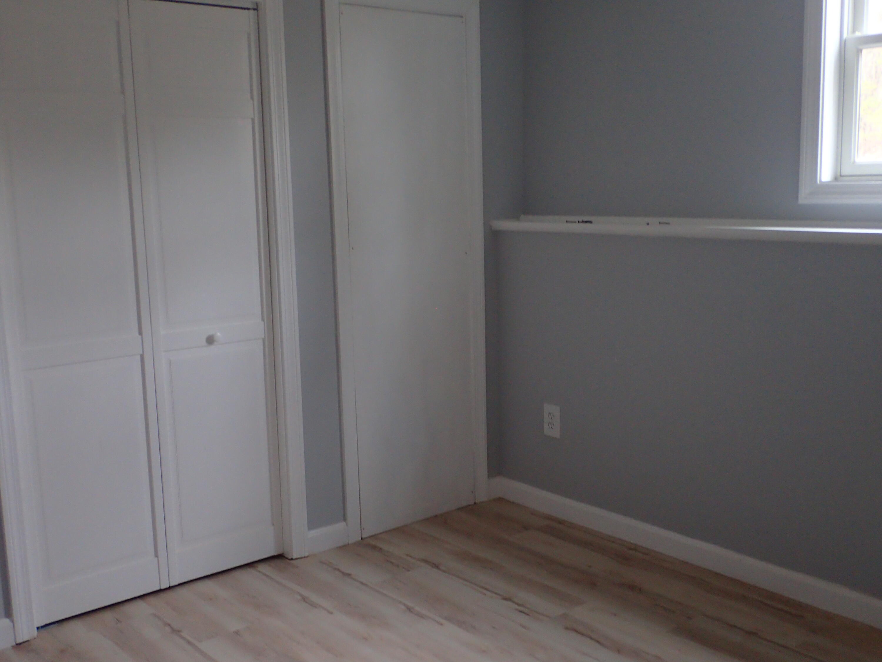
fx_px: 968
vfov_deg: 37.7
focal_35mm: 38
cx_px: 441
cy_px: 331
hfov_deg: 49.0
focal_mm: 6.86
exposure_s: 1/40
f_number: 2.7
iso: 320
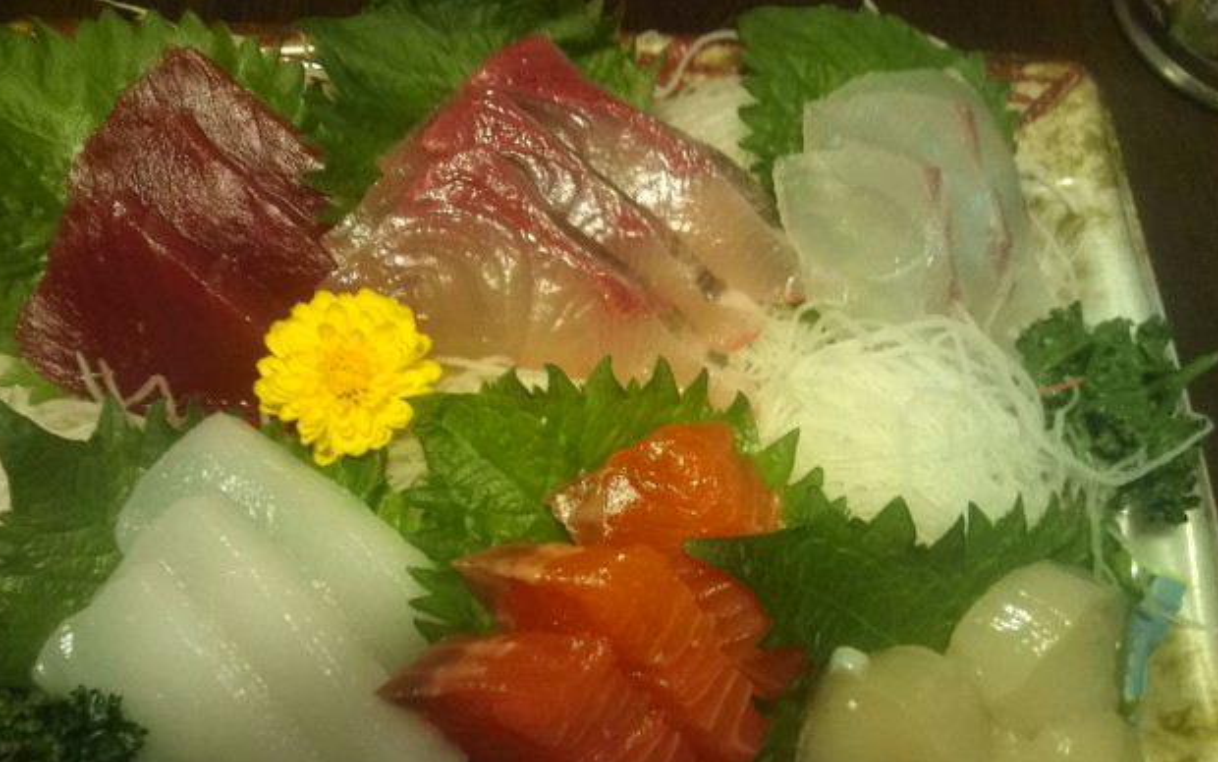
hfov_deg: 55.3
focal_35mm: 35
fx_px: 1162
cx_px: 597
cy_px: 467
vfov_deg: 36.1
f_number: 2.8
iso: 102
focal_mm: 3.3
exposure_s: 1/8.29
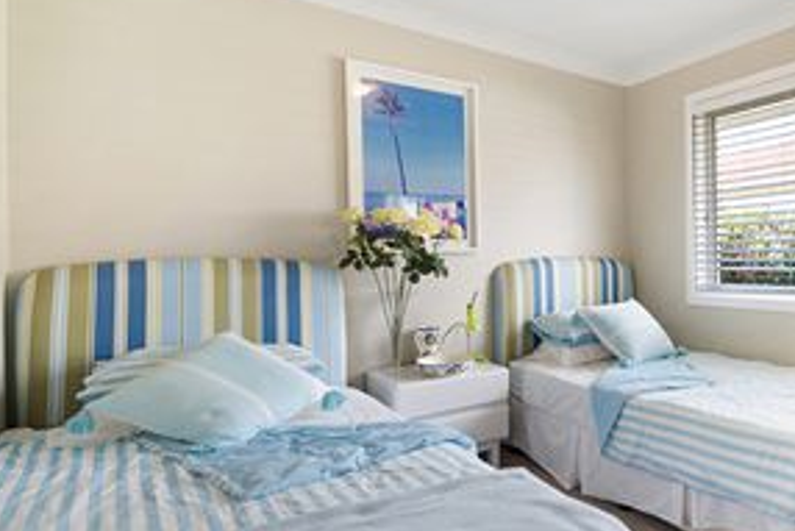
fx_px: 508
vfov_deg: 55.2
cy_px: 260
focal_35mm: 23
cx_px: 631
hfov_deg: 69.0
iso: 200
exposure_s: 1/2.5
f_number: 11
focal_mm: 14
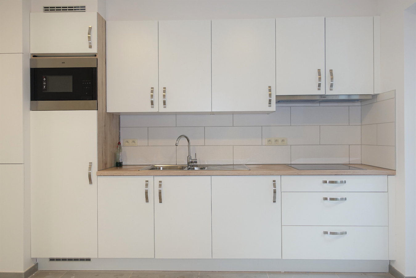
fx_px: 277
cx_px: 208
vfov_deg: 53.1
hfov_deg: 73.7
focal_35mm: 24
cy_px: 139
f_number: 2.8
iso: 125
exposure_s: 1/40
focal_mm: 8.8
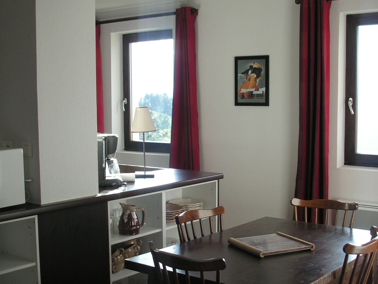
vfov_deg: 28.5
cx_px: 189
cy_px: 156
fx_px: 557
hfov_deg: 37.5
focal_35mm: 51
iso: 50
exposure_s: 1/45
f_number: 3.3
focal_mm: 6.3
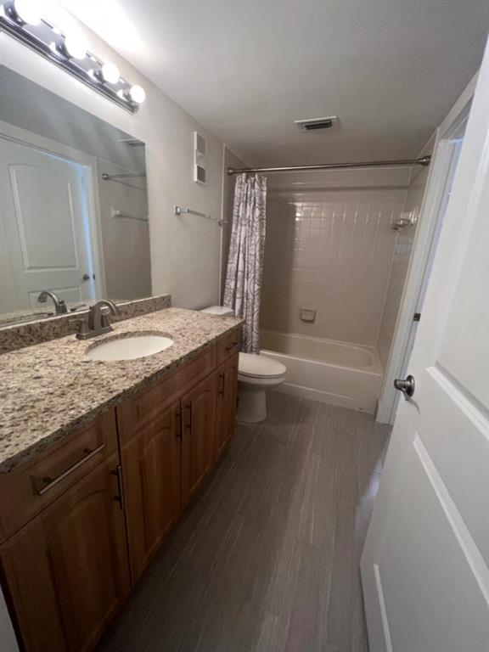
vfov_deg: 106.2
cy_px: 326
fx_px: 245
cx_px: 244
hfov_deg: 89.9
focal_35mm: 13
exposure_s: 1/60
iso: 200
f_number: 1.8
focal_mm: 1.57
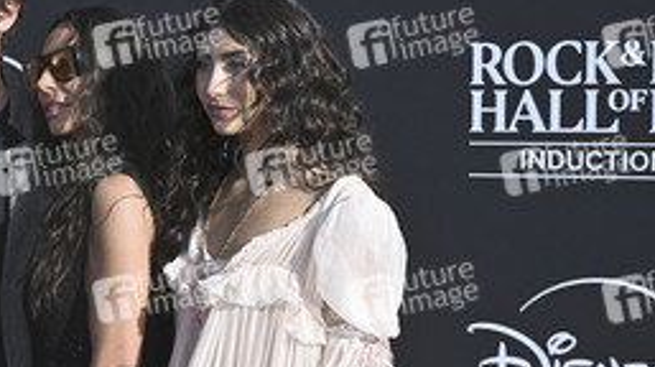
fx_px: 1787
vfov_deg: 11.7
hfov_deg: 20.4
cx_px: 90
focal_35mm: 103
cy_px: 229
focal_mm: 56
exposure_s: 1/320
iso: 160
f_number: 10
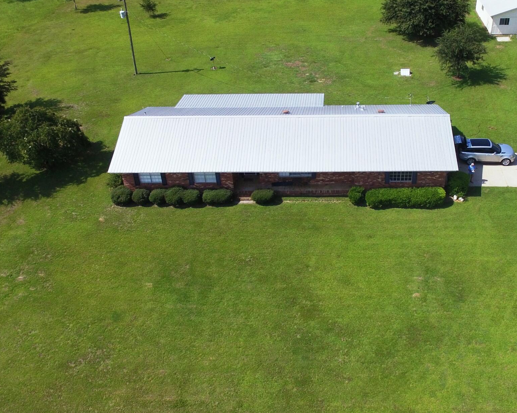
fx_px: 581
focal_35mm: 38
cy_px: 177
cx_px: 334
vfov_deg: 39.1
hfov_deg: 47.3
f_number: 2.8
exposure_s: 1/1387
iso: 100
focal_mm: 3.61
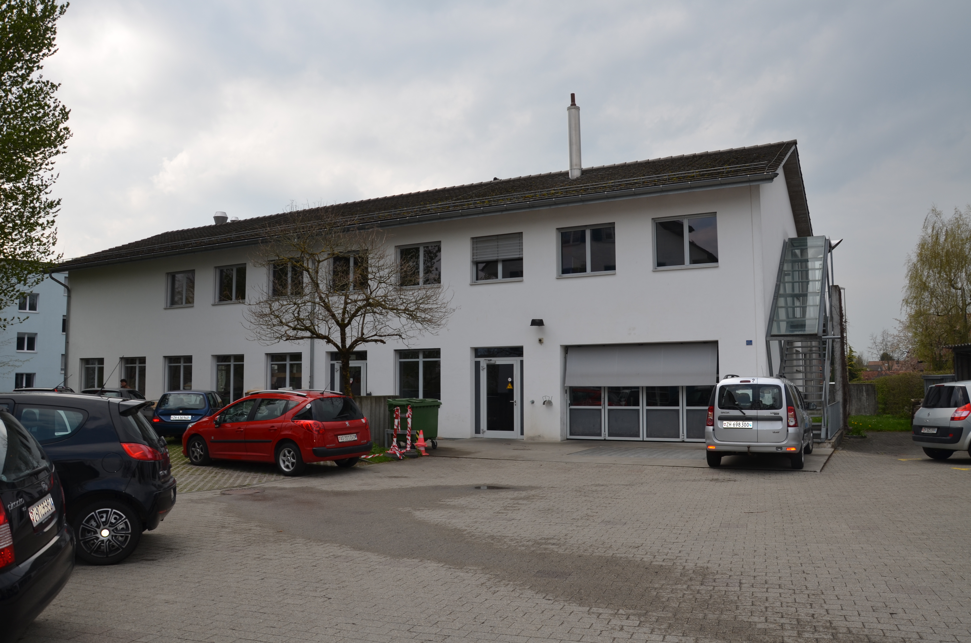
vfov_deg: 47.7
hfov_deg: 67.5
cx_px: 486
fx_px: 727
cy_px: 322
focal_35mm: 27
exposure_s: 1/250
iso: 100
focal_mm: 18
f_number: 7.1
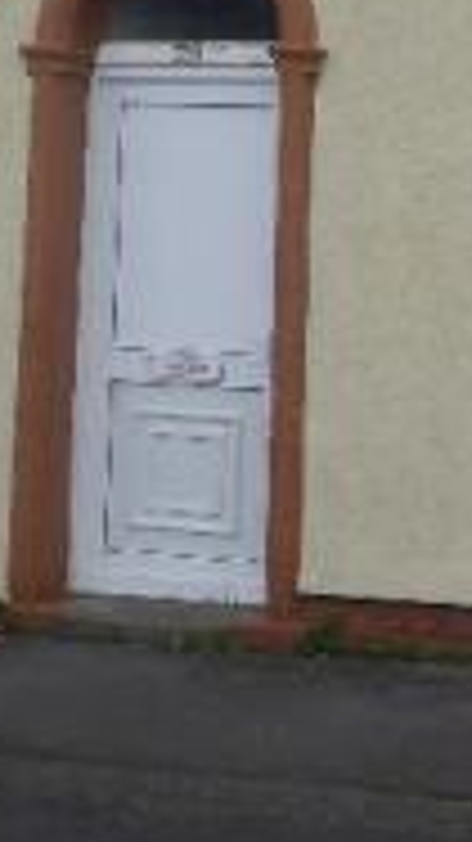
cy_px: -20
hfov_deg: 13.4
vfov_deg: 23.1
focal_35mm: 88
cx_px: 542
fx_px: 1961
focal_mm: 4.7
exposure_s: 1/2000
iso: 80
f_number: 2.8
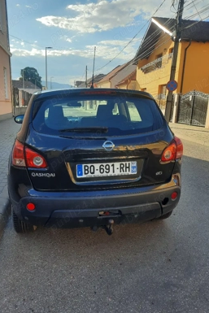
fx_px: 235
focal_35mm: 27
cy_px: 159
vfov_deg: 67.4
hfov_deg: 47.9
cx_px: 92
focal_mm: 4.6
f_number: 2
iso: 32
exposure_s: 1/333
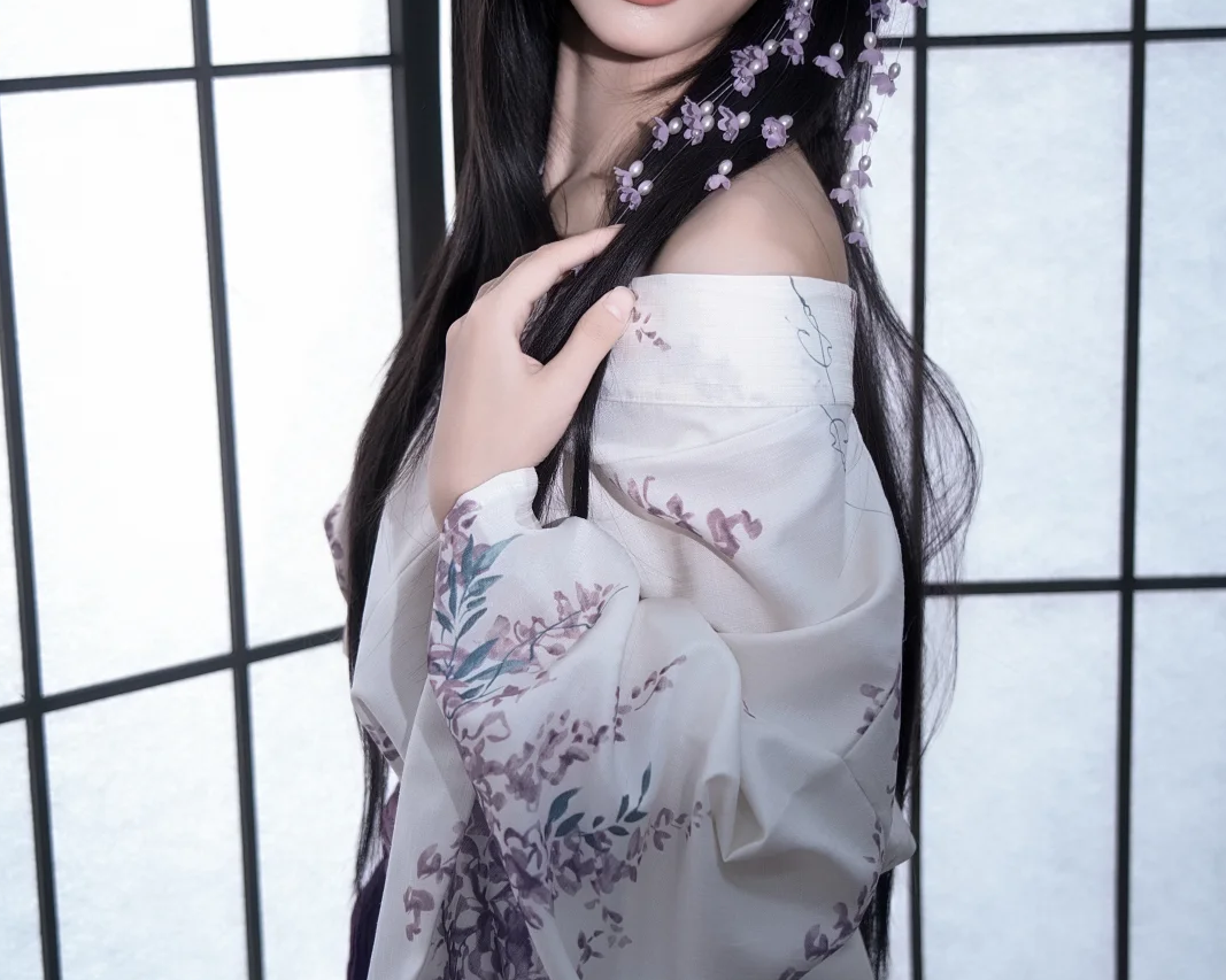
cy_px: 388
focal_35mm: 67
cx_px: 610
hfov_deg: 28.3
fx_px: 2430
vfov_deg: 22.8
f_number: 4
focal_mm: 47
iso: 250
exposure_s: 1/125
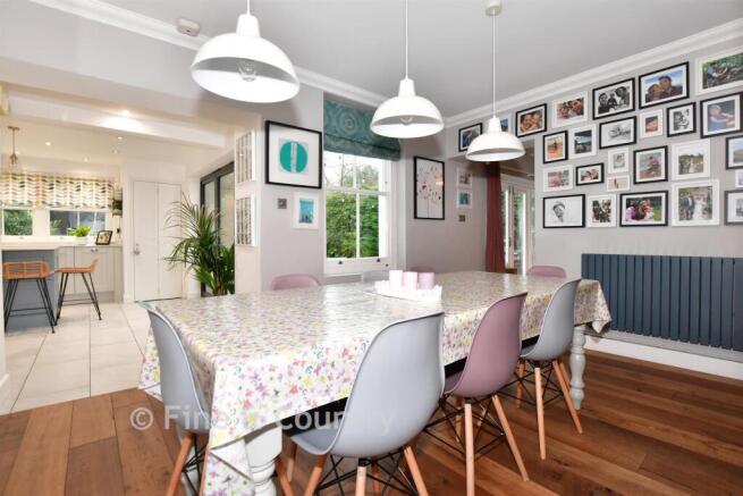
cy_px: 248
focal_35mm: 15
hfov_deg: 100.4
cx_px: 372
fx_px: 310
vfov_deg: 77.4
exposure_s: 1/10
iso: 400
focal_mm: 10
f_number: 8
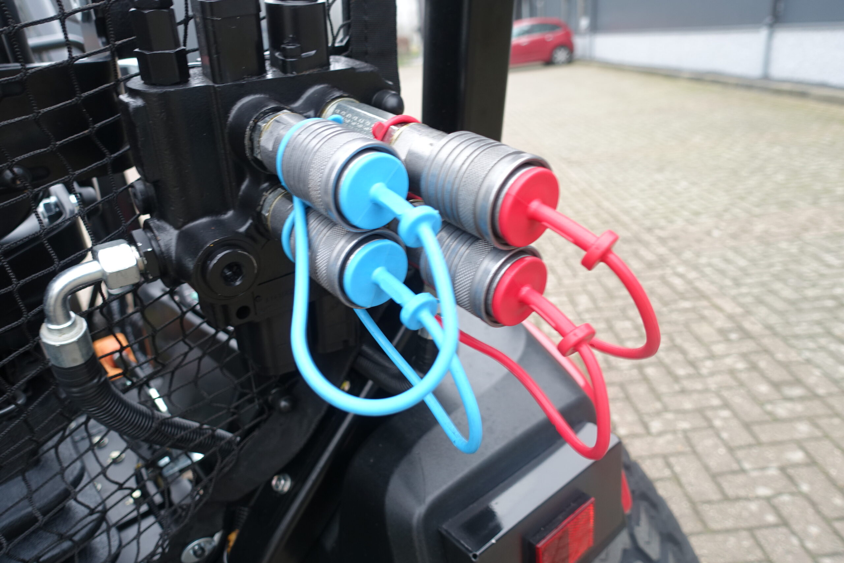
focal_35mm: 24
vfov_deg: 53.1
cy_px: 282
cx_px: 422
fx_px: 563
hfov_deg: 73.7
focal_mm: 8.8
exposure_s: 1/60
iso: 125
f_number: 2.8
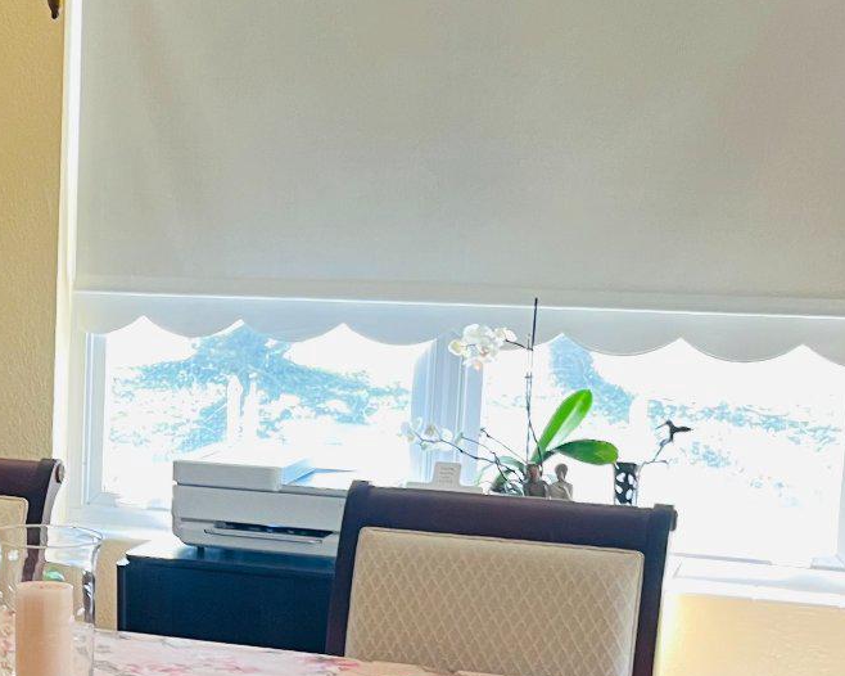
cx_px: -33
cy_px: 549
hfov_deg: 23.0
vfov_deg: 19.2
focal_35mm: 79
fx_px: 1975
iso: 80
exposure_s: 1/60
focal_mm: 5.1
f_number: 1.6
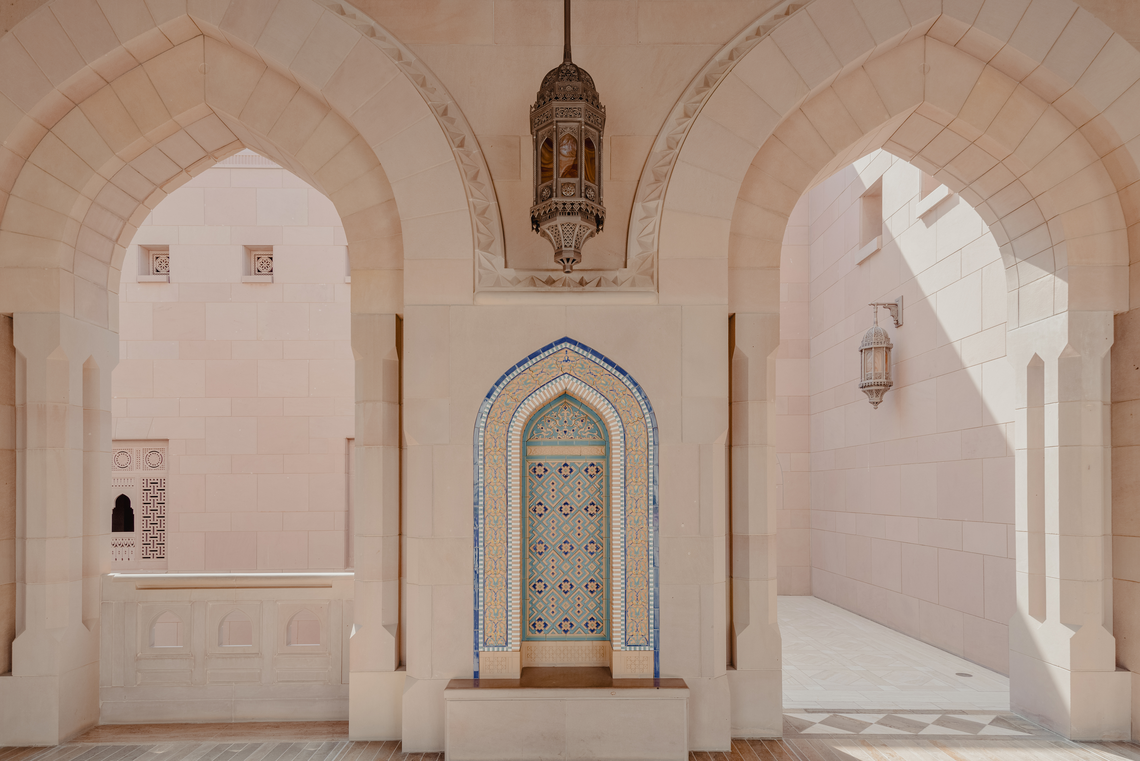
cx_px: 570
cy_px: 380
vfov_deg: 62.0
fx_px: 634
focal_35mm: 20
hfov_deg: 84.0
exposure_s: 1/80
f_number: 8
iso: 100
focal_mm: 20
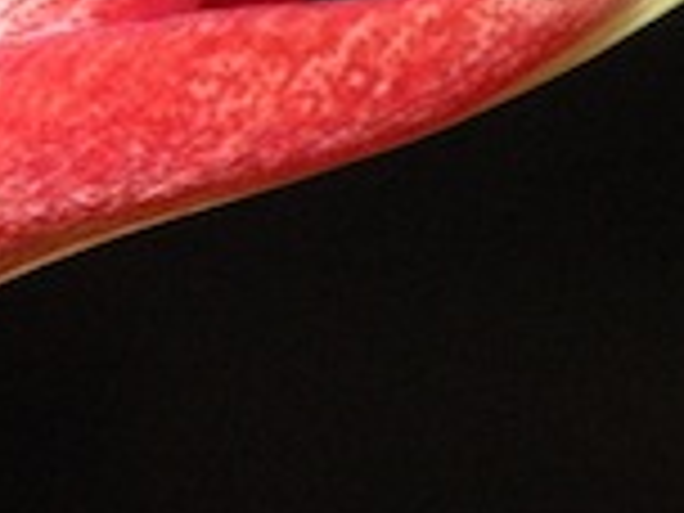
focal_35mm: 115
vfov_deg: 12.7
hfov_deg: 16.3
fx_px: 2272
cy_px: 0
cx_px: -166
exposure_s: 1/8
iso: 416
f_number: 3.2
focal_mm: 5.8
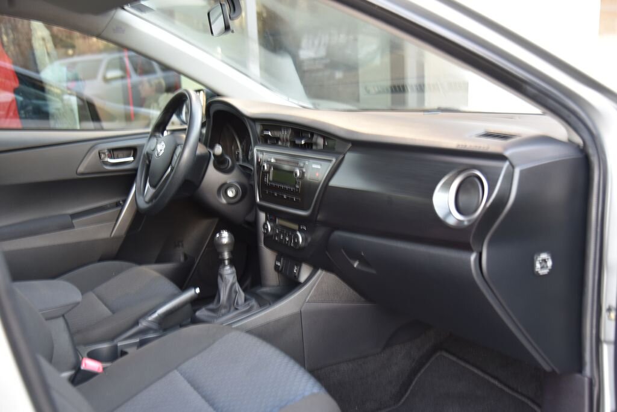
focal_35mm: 38
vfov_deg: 35.1
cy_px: 206
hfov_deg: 50.7
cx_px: 308
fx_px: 652
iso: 500
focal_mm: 38
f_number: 4
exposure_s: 1/8
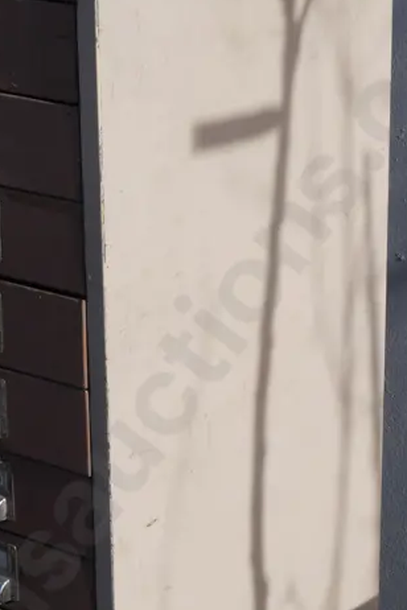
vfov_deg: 17.0
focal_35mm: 120
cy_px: 448
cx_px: 131
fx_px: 2035
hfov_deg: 11.4
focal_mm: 26
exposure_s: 1/400
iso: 200
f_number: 11
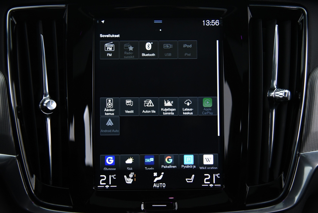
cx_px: 159
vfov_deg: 33.4
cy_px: 106
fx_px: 353
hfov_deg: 48.4
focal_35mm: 40
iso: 4000
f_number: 4
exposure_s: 1/50
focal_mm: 40
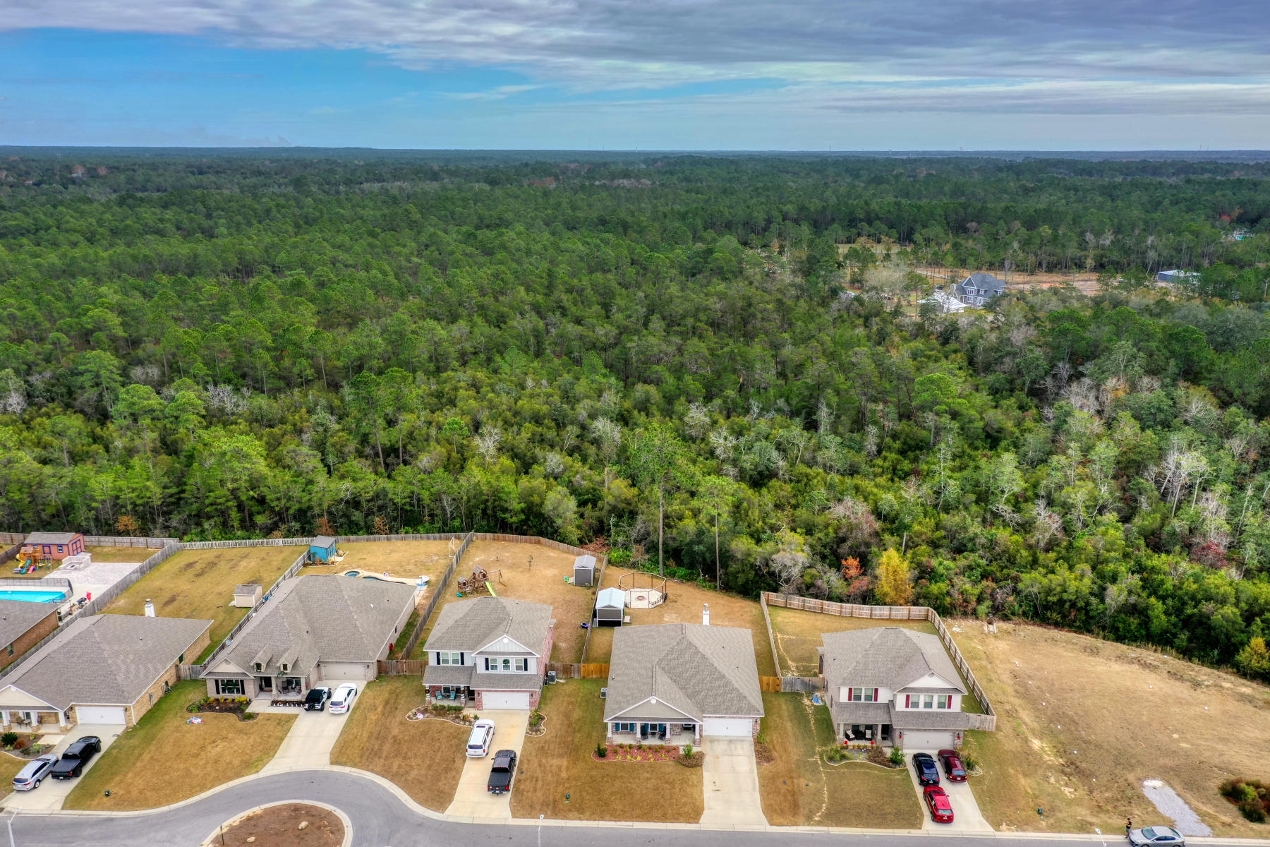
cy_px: 424
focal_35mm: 28
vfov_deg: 46.4
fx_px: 988
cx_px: 635
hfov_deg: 65.5
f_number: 5
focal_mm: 10.3
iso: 100
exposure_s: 1/240
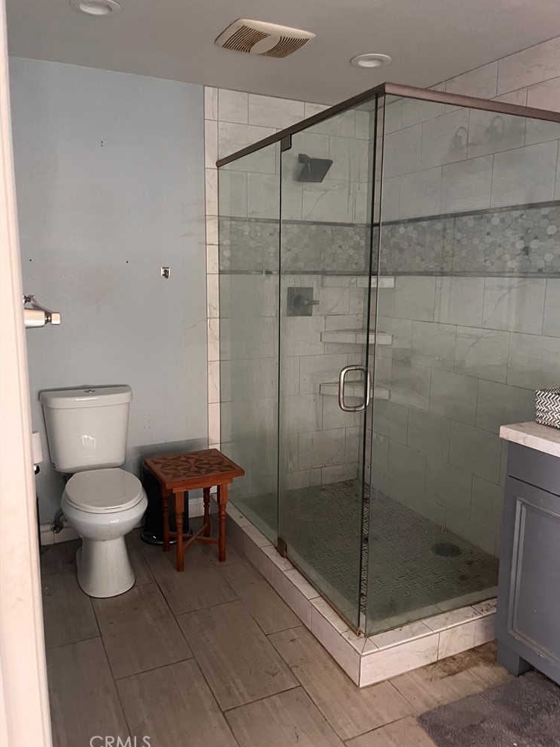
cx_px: 289
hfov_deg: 51.4
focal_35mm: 27
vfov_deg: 65.3
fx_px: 582
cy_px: 366
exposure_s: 1/34
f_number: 1.6
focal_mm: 5.1
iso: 640
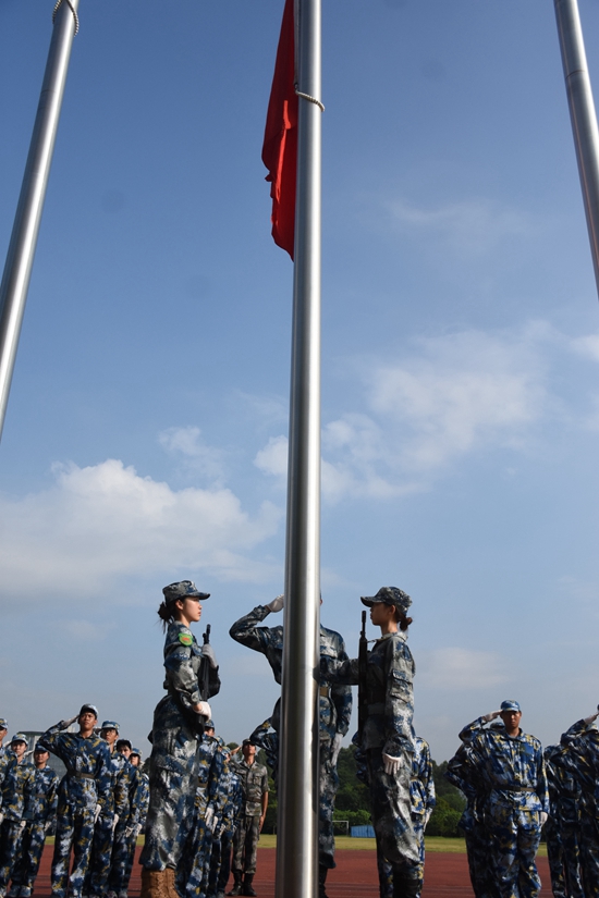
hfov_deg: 40.0
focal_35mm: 33
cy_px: 449
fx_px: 824
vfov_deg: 57.2
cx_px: 300
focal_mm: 22
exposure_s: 1/8000
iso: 400
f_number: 3.5
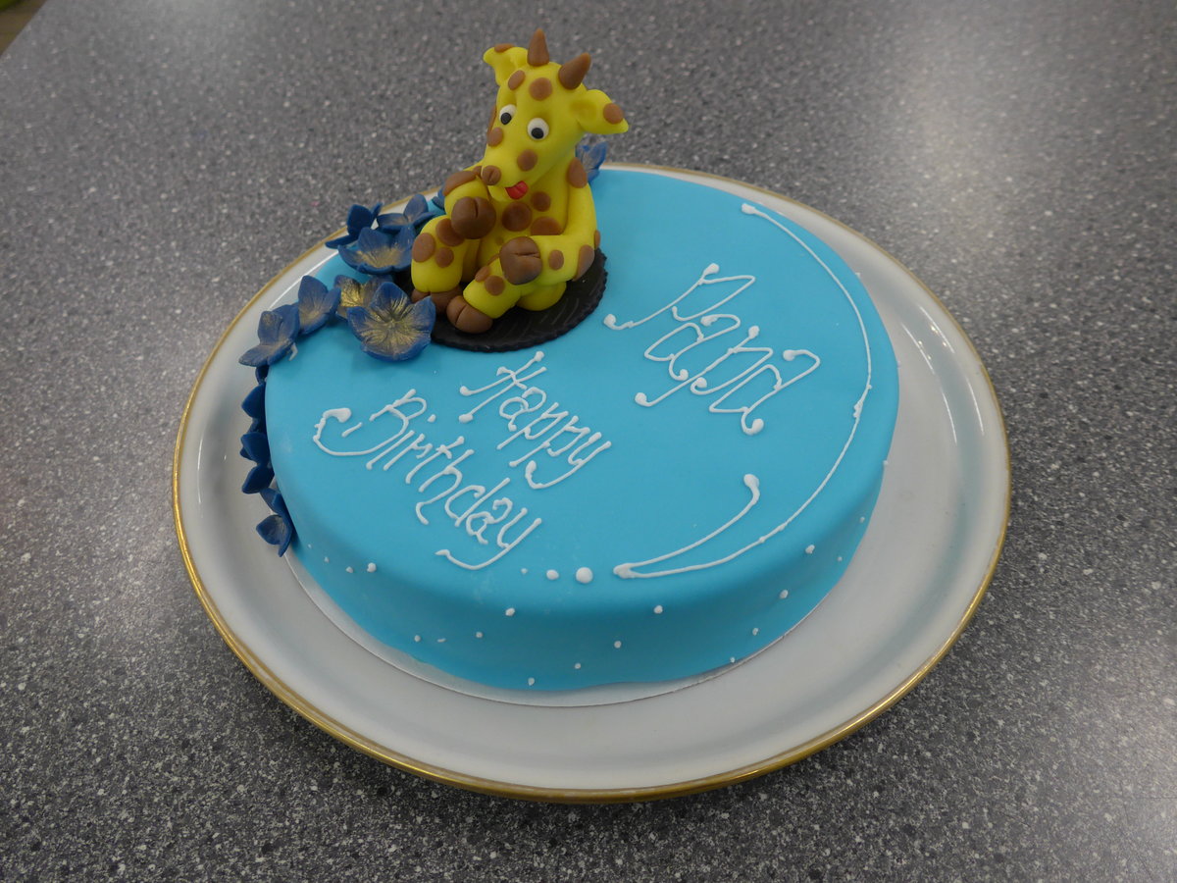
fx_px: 986
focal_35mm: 29
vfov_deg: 48.2
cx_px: 588
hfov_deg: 61.7
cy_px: 442
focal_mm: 6
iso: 160
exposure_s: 1/60
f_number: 2
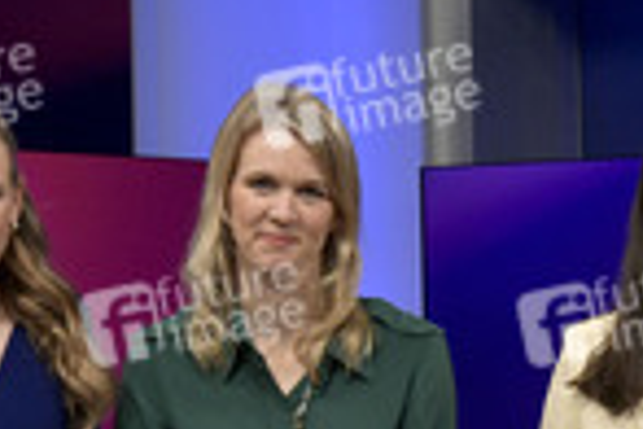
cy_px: 425
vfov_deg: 9.3
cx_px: 689
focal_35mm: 147
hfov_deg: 13.7
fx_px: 2625
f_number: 6.3
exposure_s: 1/250
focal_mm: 48
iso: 1600
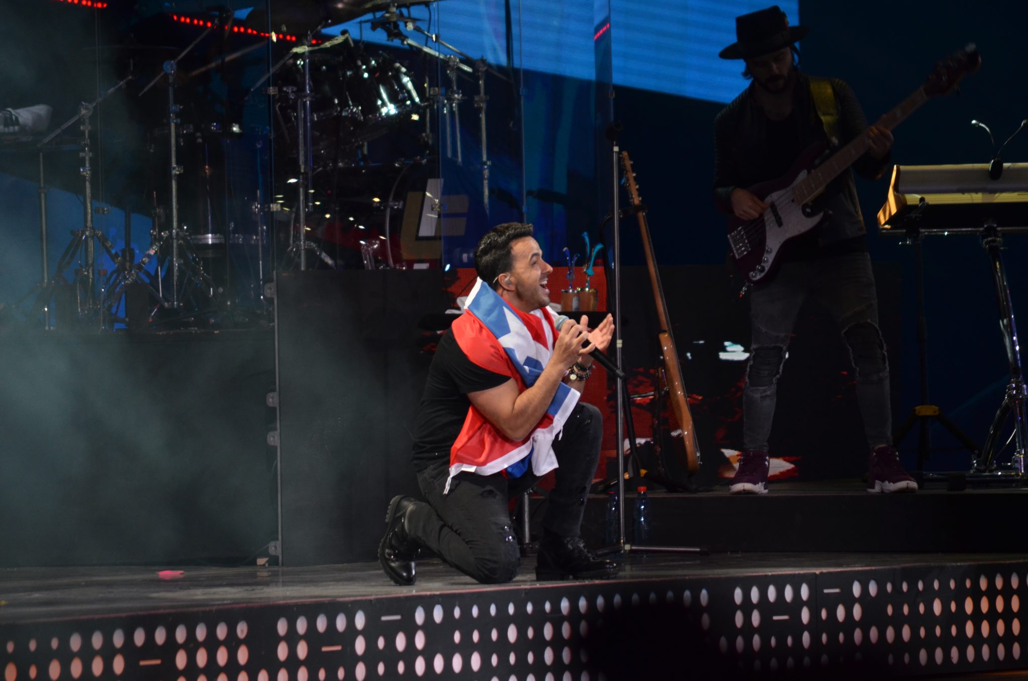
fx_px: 8548
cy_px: 340
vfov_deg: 4.6
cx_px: 514
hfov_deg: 6.9
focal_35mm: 300
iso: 800
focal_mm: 200
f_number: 5.6
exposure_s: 1/125
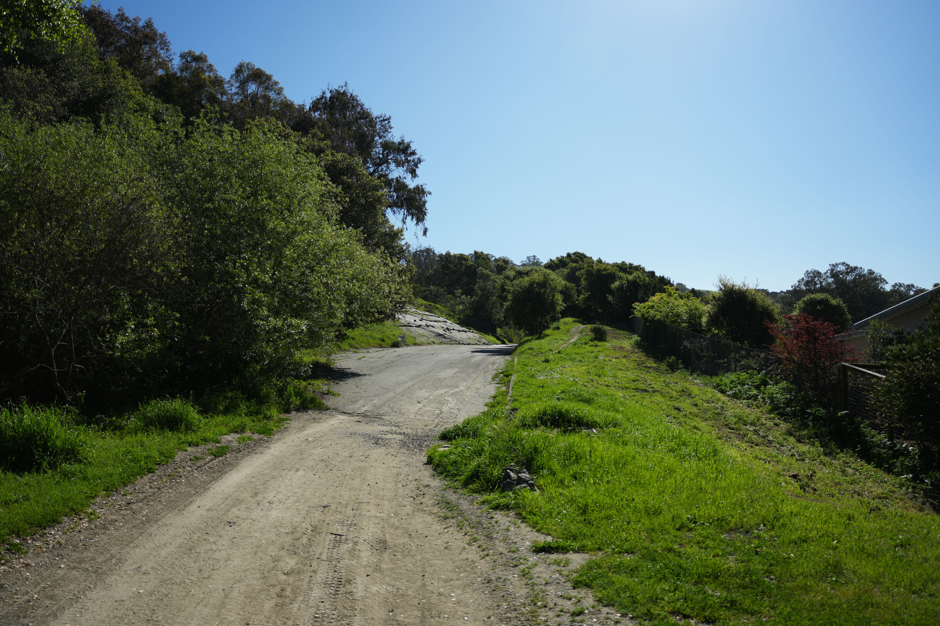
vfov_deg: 46.4
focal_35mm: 28
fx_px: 731
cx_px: 470
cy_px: 313
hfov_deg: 65.5
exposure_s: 1/1000
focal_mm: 28
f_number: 5
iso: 100
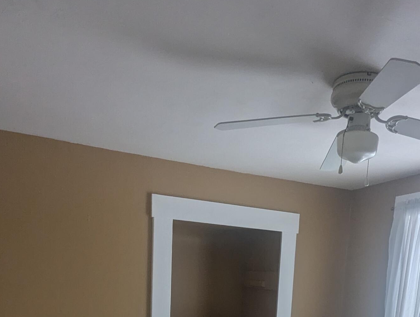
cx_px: 263
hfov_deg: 50.8
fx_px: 437
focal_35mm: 36
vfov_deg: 34.4
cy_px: 348
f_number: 2.2
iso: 42
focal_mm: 2.35
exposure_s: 1/110
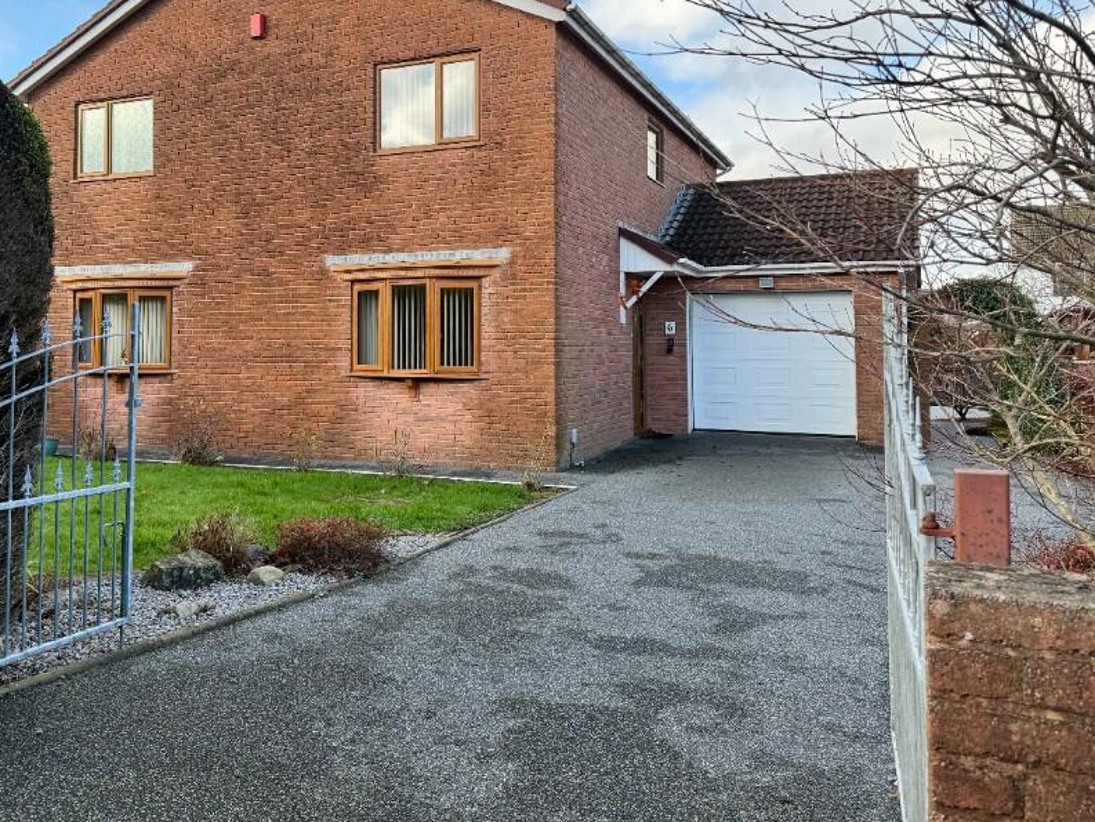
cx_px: 424
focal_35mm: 31
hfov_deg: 57.8
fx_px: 981
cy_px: 296
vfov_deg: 45.0
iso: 100
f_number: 1.78
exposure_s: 1/1211
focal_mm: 6.76
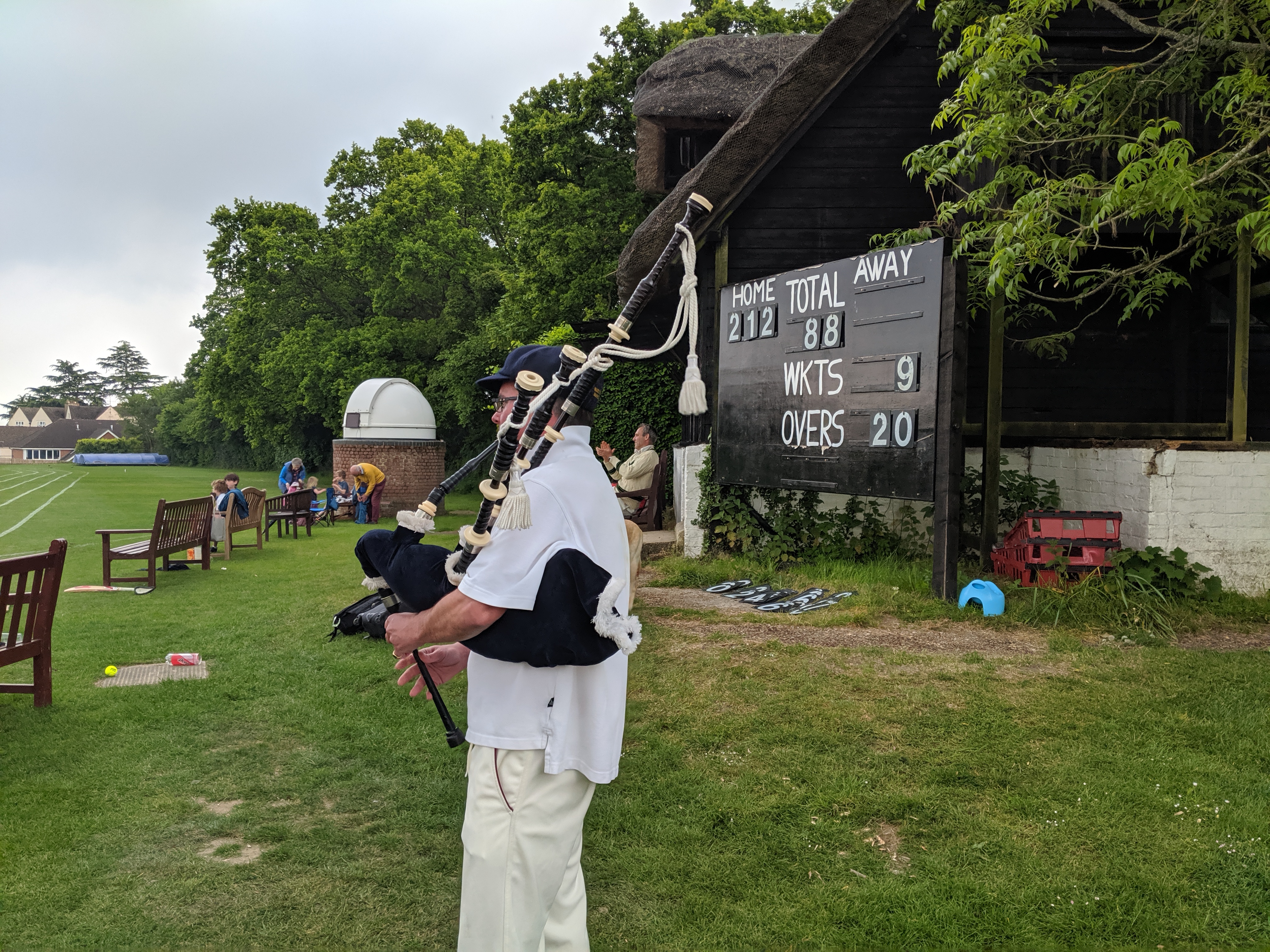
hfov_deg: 65.3
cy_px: 476
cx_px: 635
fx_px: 991
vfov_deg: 51.4
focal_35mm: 27
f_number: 1.8
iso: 117
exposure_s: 1/125
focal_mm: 4.44
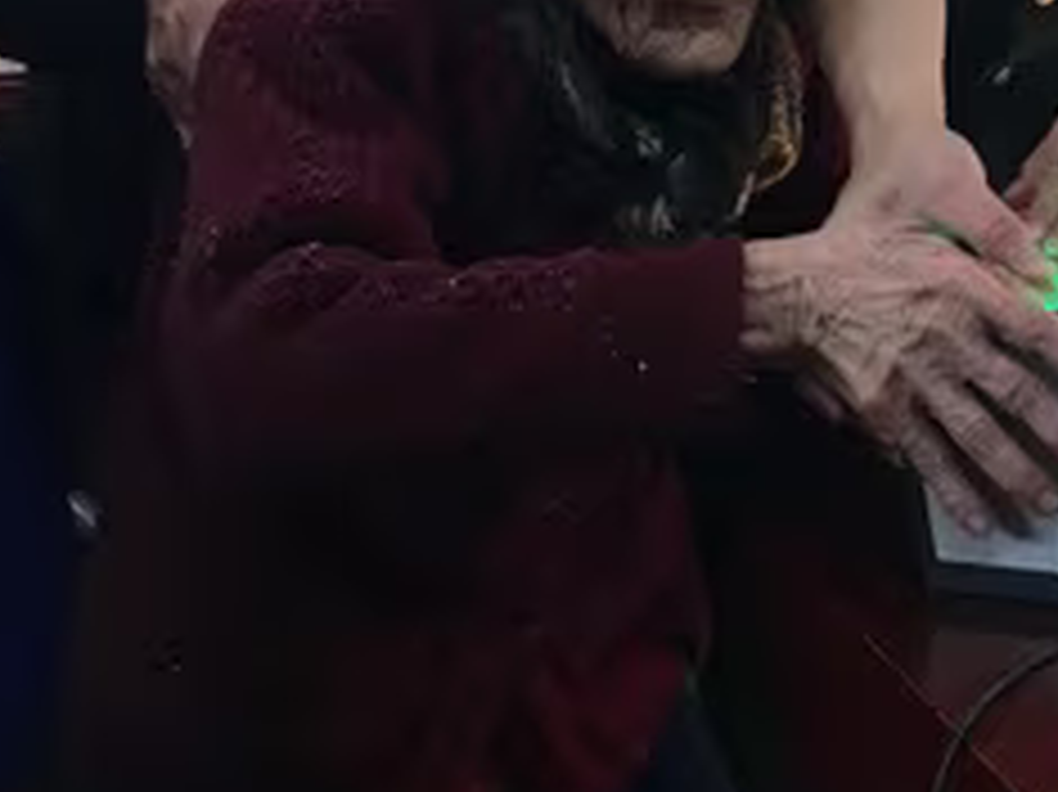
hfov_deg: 24.5
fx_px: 2261
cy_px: -81
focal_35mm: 74
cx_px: 1171
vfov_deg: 19.1
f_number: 2.2
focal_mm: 4.15
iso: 64
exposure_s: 1/33
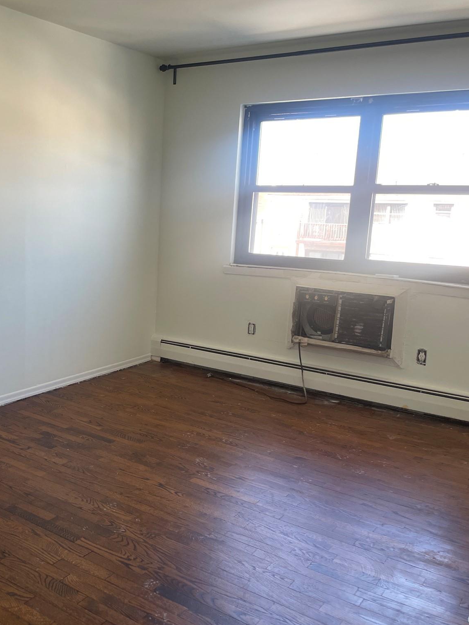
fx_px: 632
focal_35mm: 35
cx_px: 130
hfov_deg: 39.8
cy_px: 314
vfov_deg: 52.6
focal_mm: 4.2
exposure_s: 1/121
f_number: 1.6
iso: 50
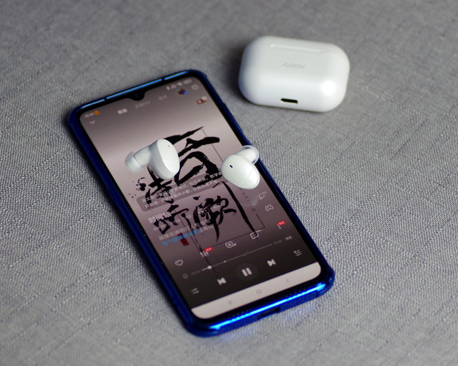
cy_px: 184
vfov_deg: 10.0
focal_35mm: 154
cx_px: 247
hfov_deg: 12.5
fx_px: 2087
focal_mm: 90
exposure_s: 1/125
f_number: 2.8
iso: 800
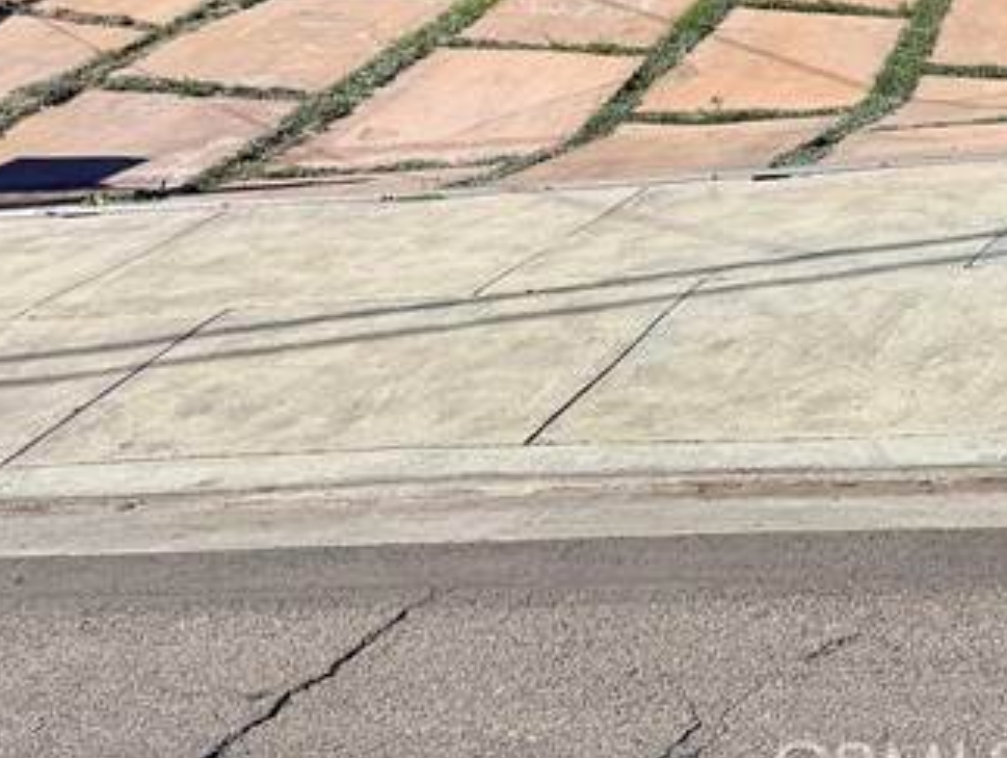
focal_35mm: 76
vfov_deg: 17.4
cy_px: -384
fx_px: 2213
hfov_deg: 23.2
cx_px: 1247
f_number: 1.78
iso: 80
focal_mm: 6.76
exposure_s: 1/6173
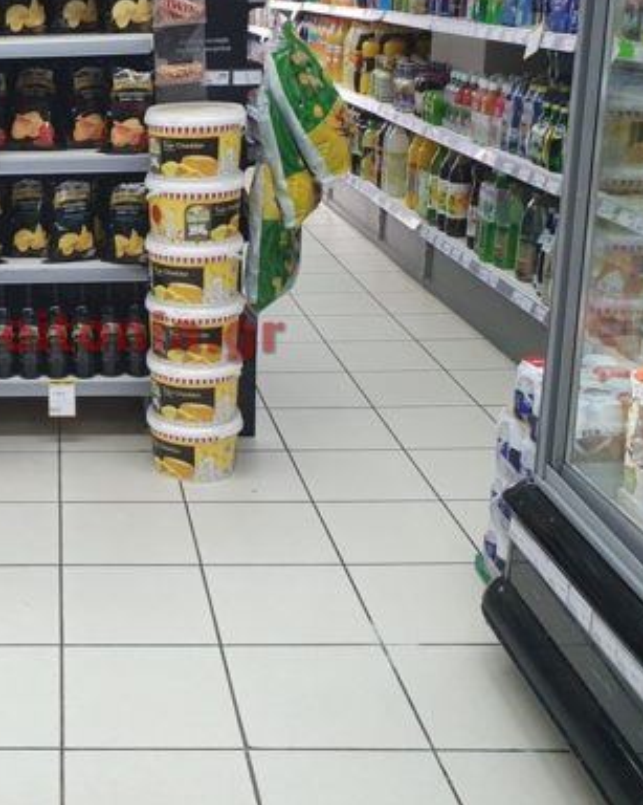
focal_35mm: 46
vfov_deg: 39.9
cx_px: 25
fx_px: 1095
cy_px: 268
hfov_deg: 30.8
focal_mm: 4.32
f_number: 2.4
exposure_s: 1/100
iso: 250
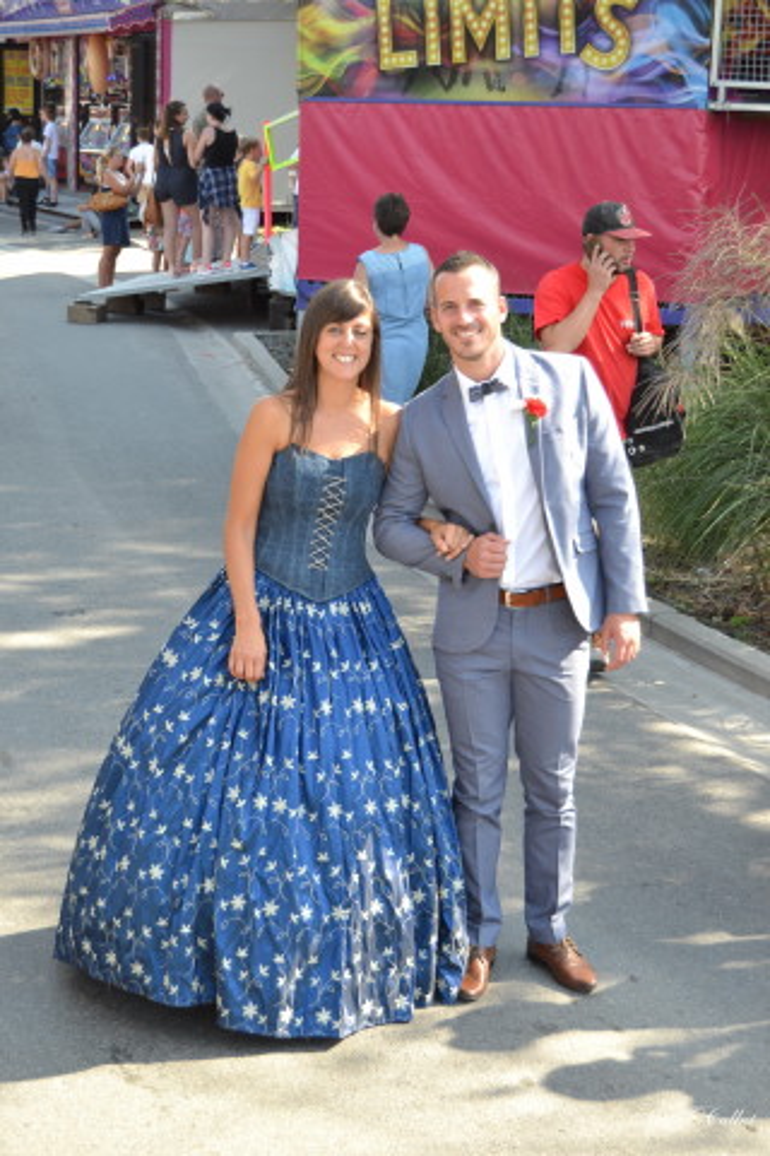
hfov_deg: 21.6
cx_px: 385
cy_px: 578
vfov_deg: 31.9
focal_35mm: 63
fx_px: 2021
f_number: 5.6
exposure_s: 1/125
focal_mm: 42
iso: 200
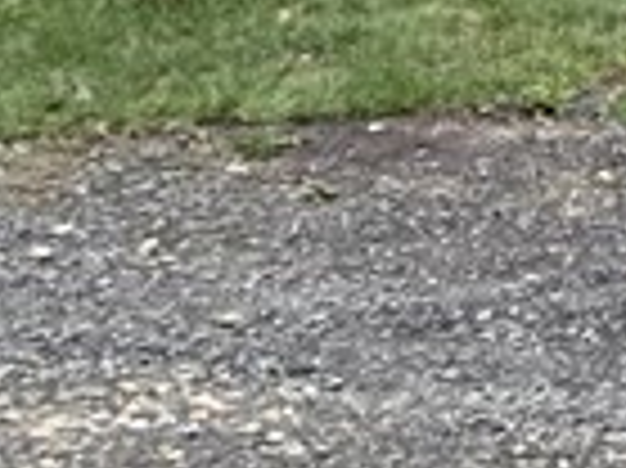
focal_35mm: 214
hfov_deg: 7.4
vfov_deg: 6.2
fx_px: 3867
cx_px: 2279
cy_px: -1089
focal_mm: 3
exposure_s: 1/122
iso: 16
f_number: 1.8
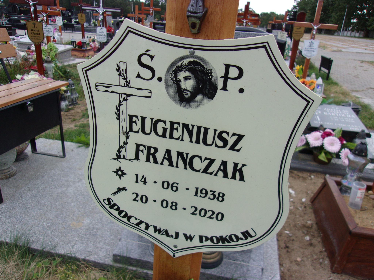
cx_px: 187
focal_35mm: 27
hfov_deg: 65.3
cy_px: 140
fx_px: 292
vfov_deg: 51.4
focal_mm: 4.9
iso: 80
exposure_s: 1/200
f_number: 3
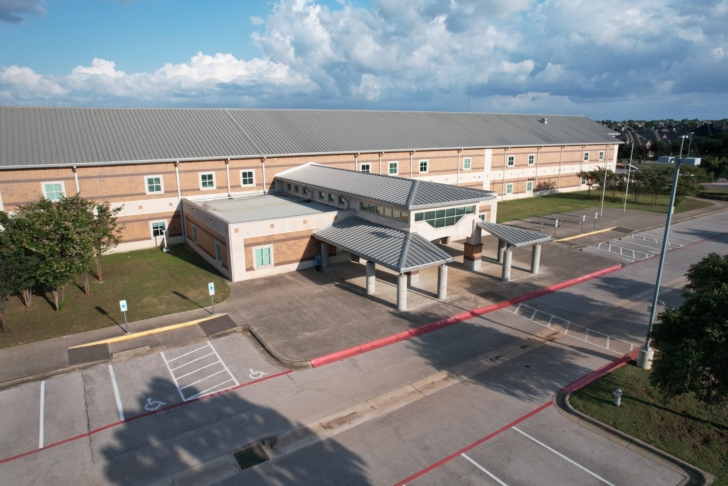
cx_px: 364
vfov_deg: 57.2
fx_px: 445
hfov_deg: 78.6
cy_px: 243
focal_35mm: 22
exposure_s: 1/725
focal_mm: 8.38
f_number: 2.8
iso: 120
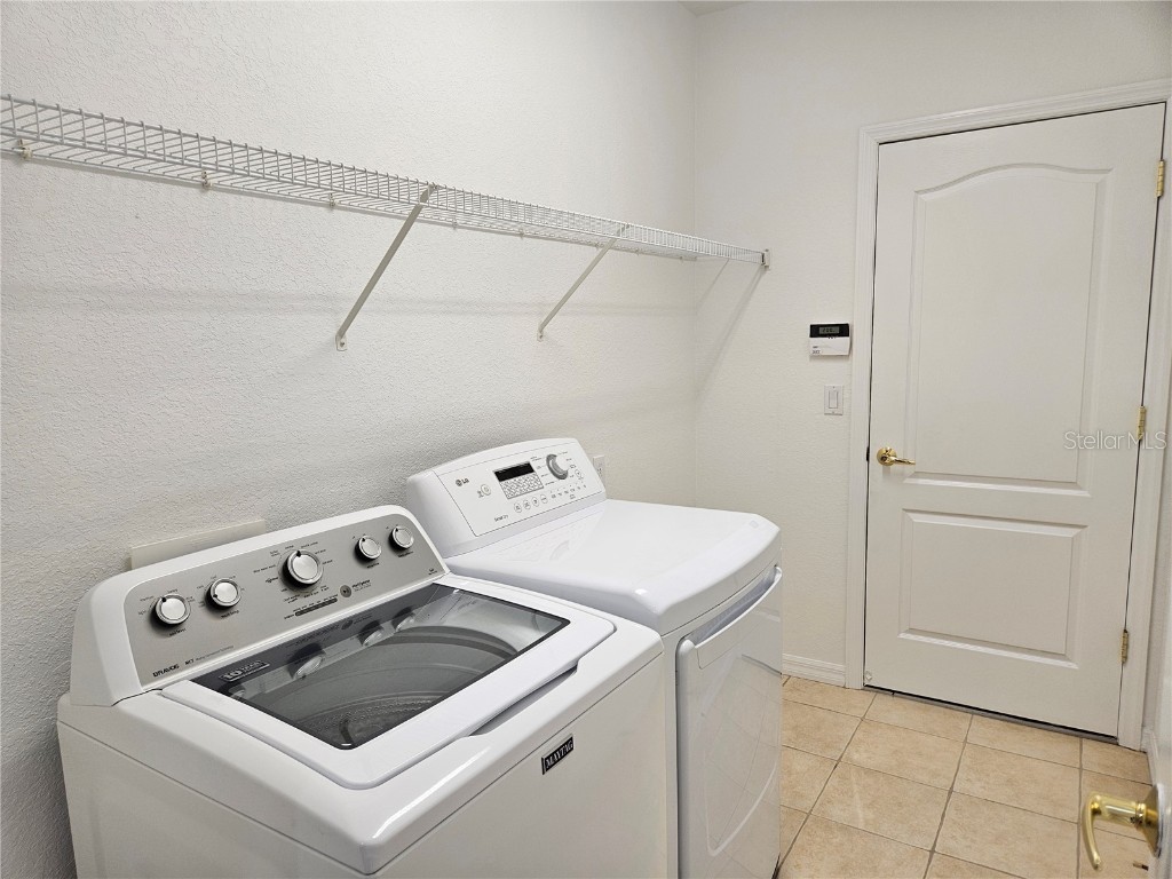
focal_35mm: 23
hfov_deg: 73.9
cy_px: 440
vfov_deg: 58.9
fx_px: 779
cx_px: 586
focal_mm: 5.4
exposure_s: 1/120
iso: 50
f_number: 1.8
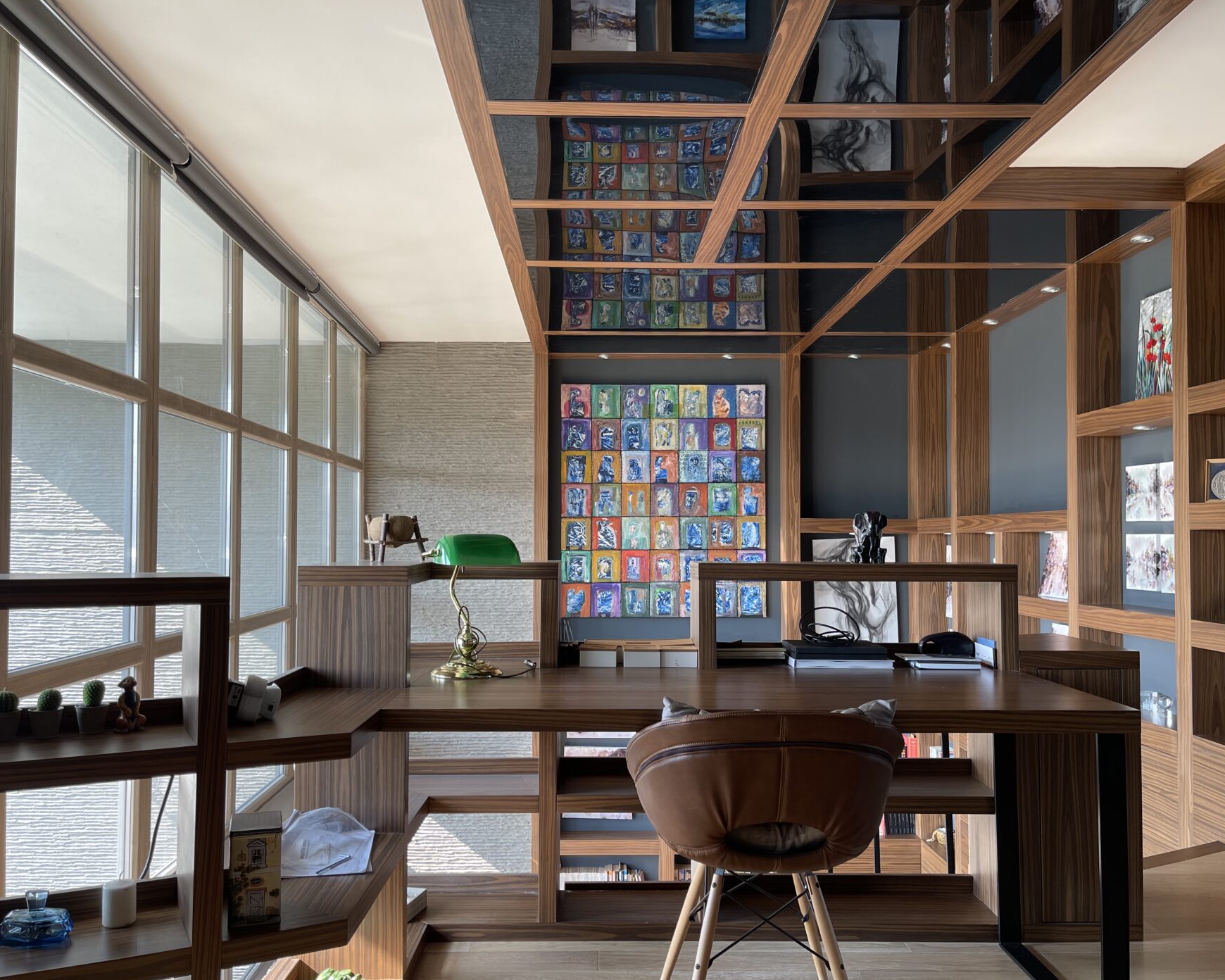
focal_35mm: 28
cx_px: 602
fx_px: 1015
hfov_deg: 62.2
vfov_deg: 51.5
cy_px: 501
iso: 32
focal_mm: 5.1
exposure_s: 1/121
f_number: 1.6
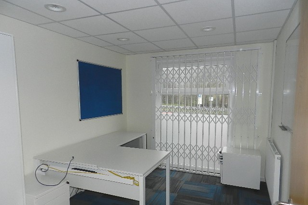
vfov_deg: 53.0
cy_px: 115
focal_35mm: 24
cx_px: 154
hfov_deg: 73.8
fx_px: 205
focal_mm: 4
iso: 200
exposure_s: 1/30
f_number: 3.4
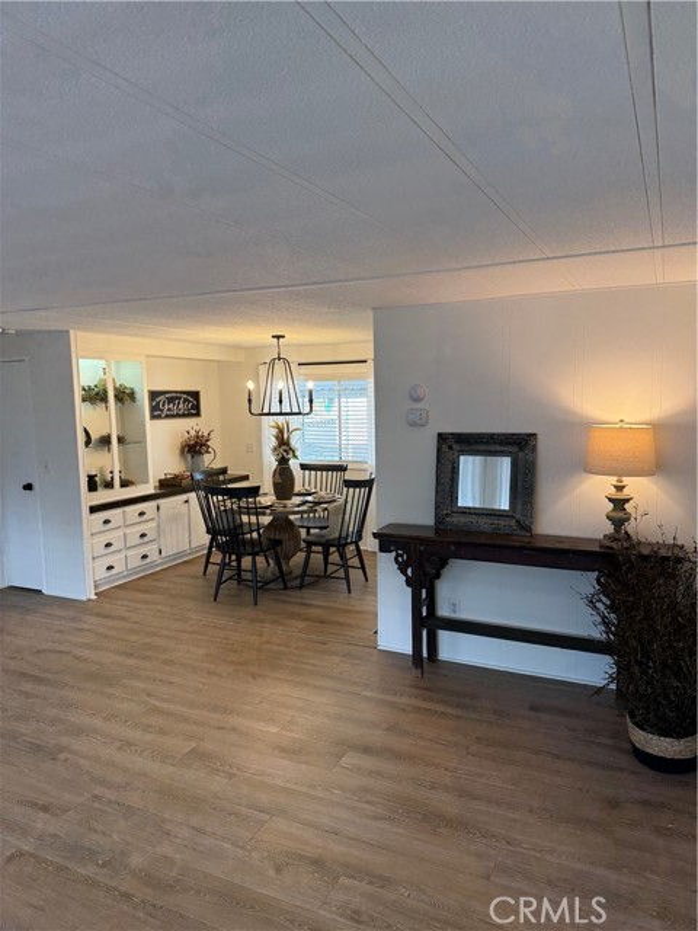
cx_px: 349
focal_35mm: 24
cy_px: 466
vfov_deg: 71.6
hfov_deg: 56.8
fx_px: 645
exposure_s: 1/120
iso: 250
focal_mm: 6.76
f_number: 1.78
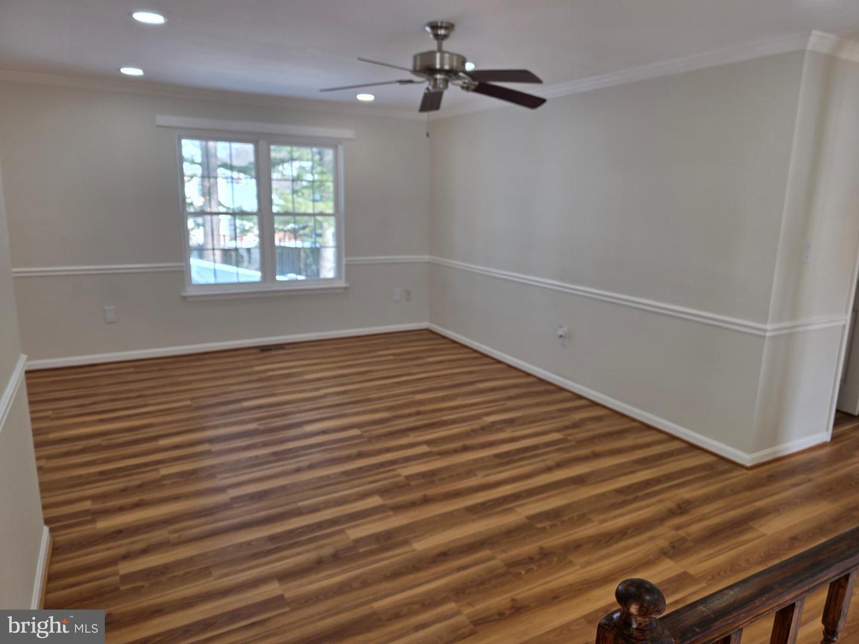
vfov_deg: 58.9
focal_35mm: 23
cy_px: 322
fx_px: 571
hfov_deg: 73.9
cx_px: 430
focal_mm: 6.3
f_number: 1.7
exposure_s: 1/120
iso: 25
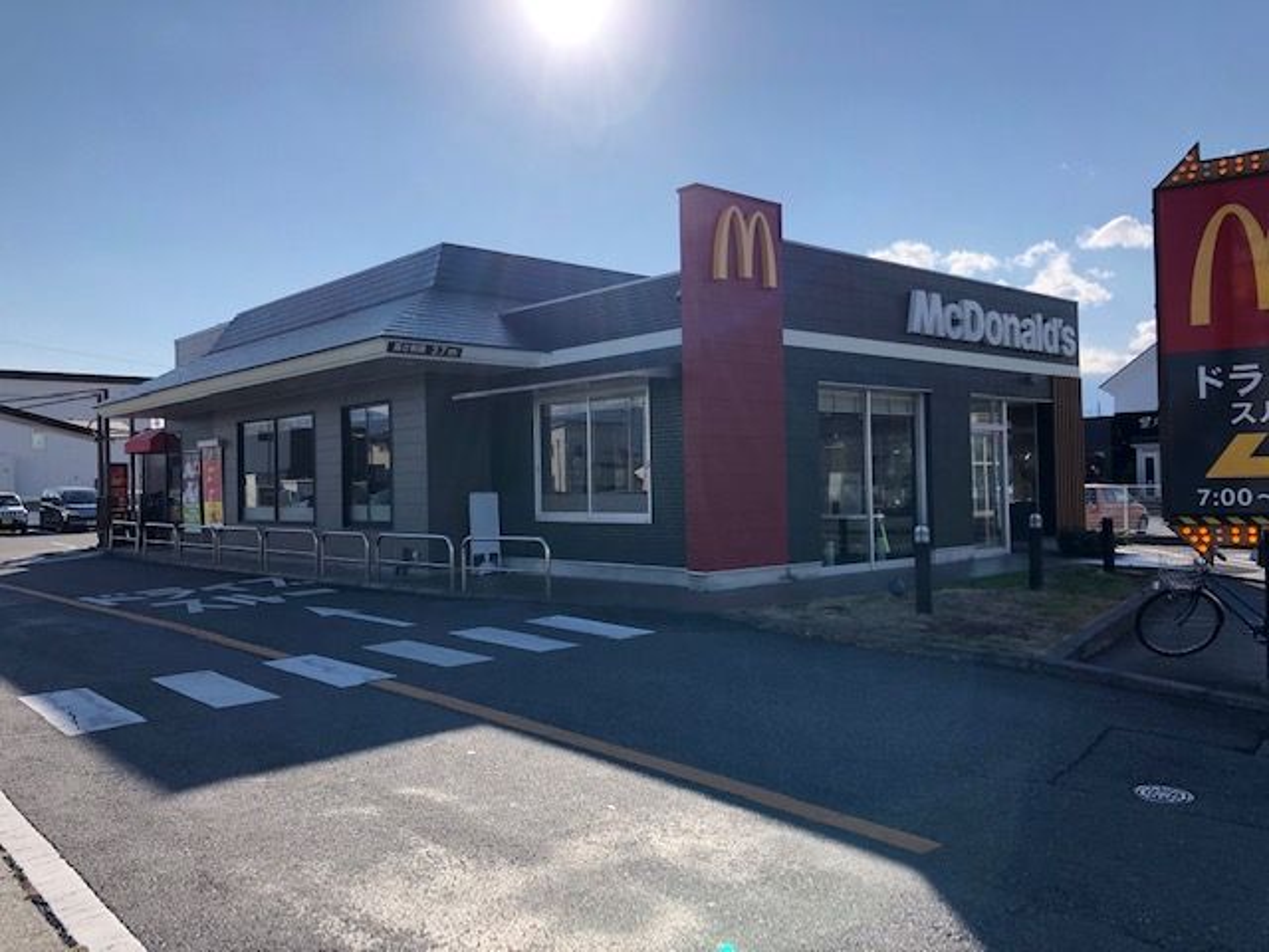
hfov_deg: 63.4
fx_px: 1026
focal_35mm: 28
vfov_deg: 49.7
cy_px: 476
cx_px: 634
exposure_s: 1/2000
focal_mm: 4
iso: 20
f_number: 1.8
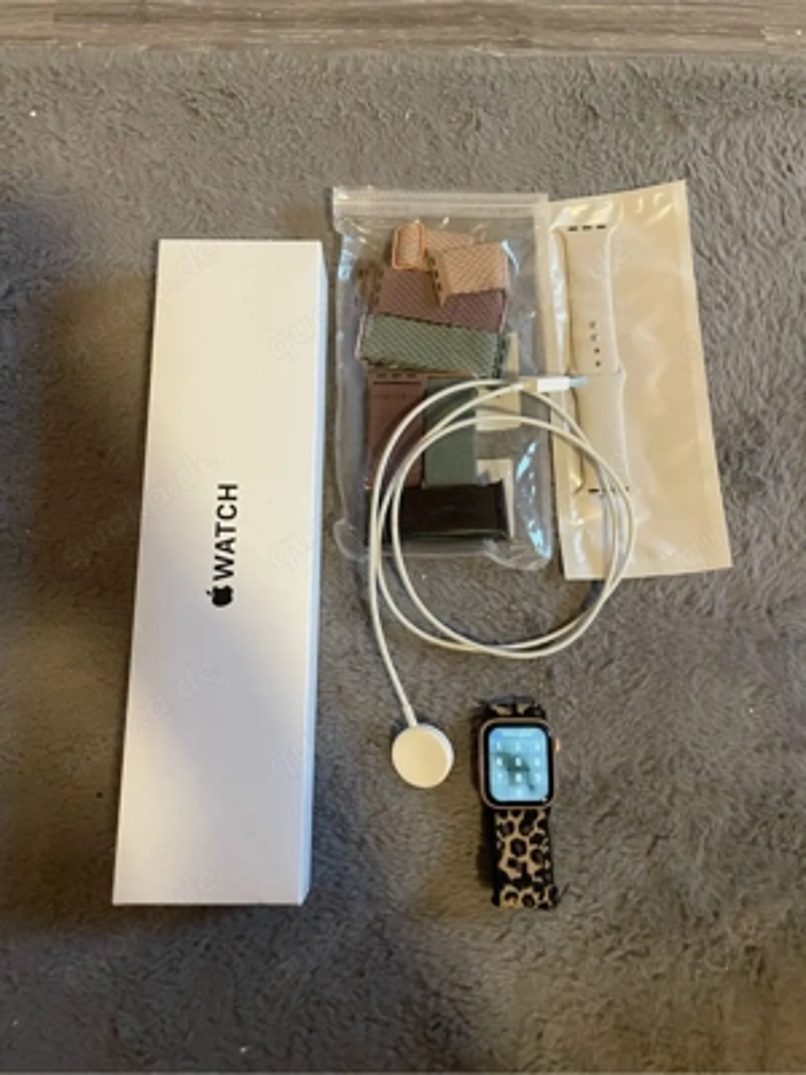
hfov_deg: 53.1
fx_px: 807
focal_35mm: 26
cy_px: 538
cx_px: 403
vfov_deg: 67.3
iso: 500
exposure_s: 1/60
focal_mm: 4.2
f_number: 1.6
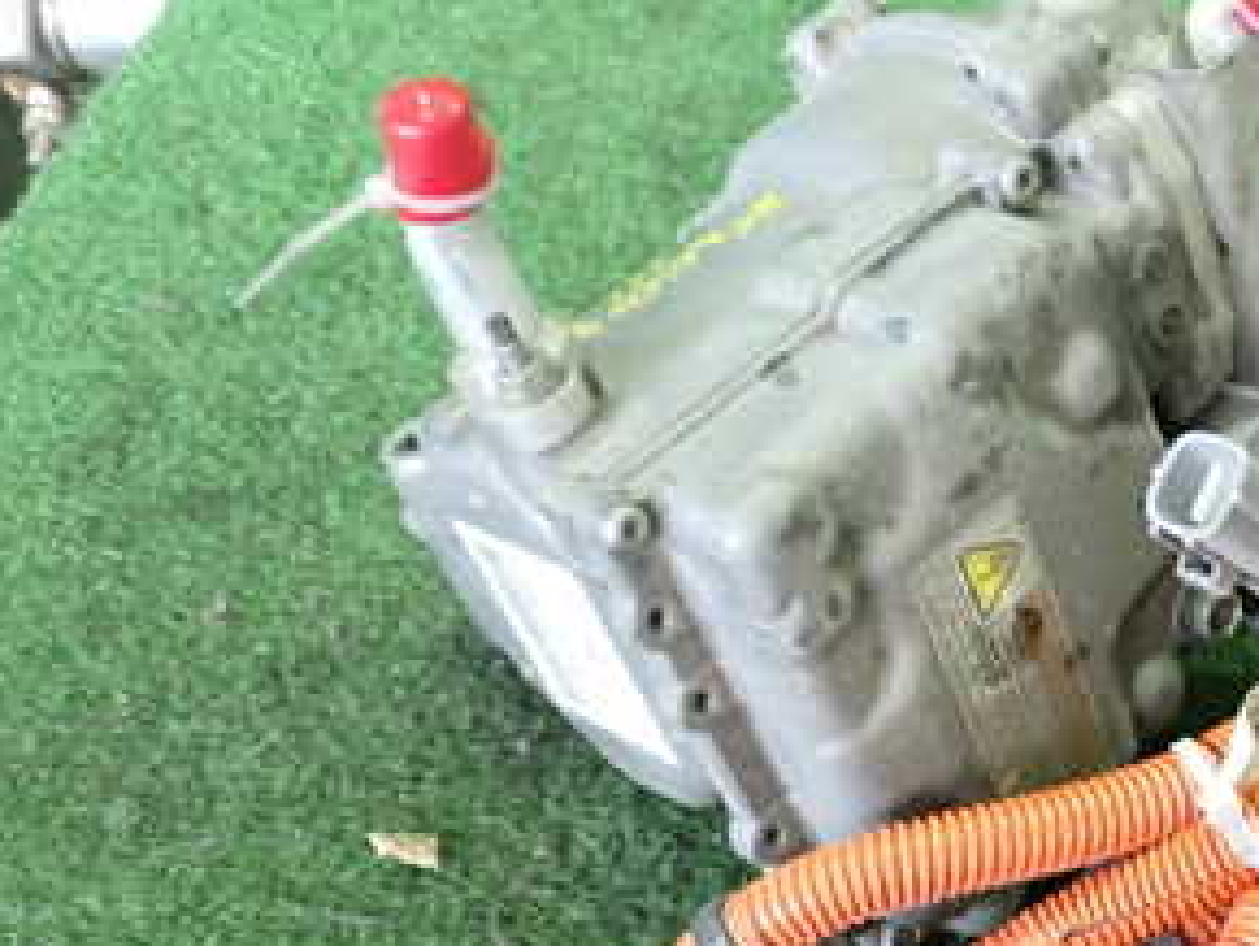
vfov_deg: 23.4
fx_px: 2257
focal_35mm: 62
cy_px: 733
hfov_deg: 30.1
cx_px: 1077
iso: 400
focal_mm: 5.4
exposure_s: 1/30
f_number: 2.3
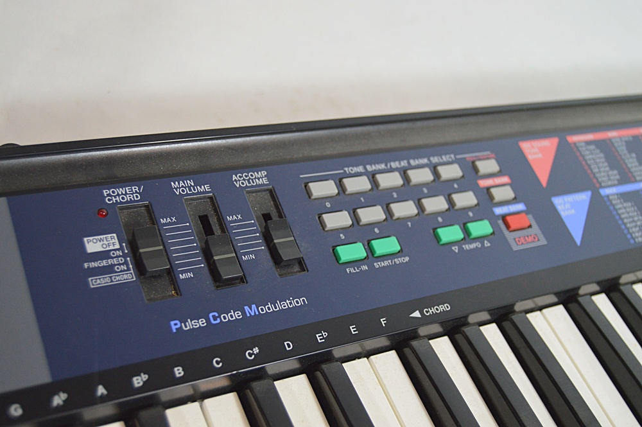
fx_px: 802
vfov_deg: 29.8
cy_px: 214
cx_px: 321
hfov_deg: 43.6
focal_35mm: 45
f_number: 4.2
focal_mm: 30
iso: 900
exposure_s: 1/60
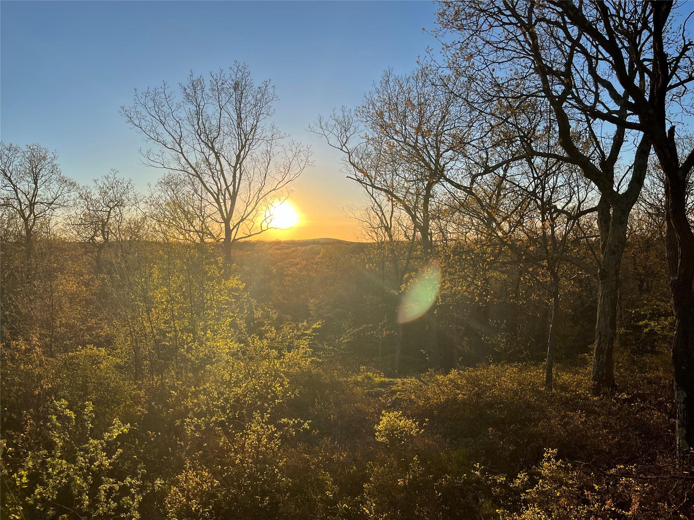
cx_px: 347
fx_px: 521
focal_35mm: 26
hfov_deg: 67.3
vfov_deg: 53.1
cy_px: 260
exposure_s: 1/2825
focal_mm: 5.1
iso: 50
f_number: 1.6
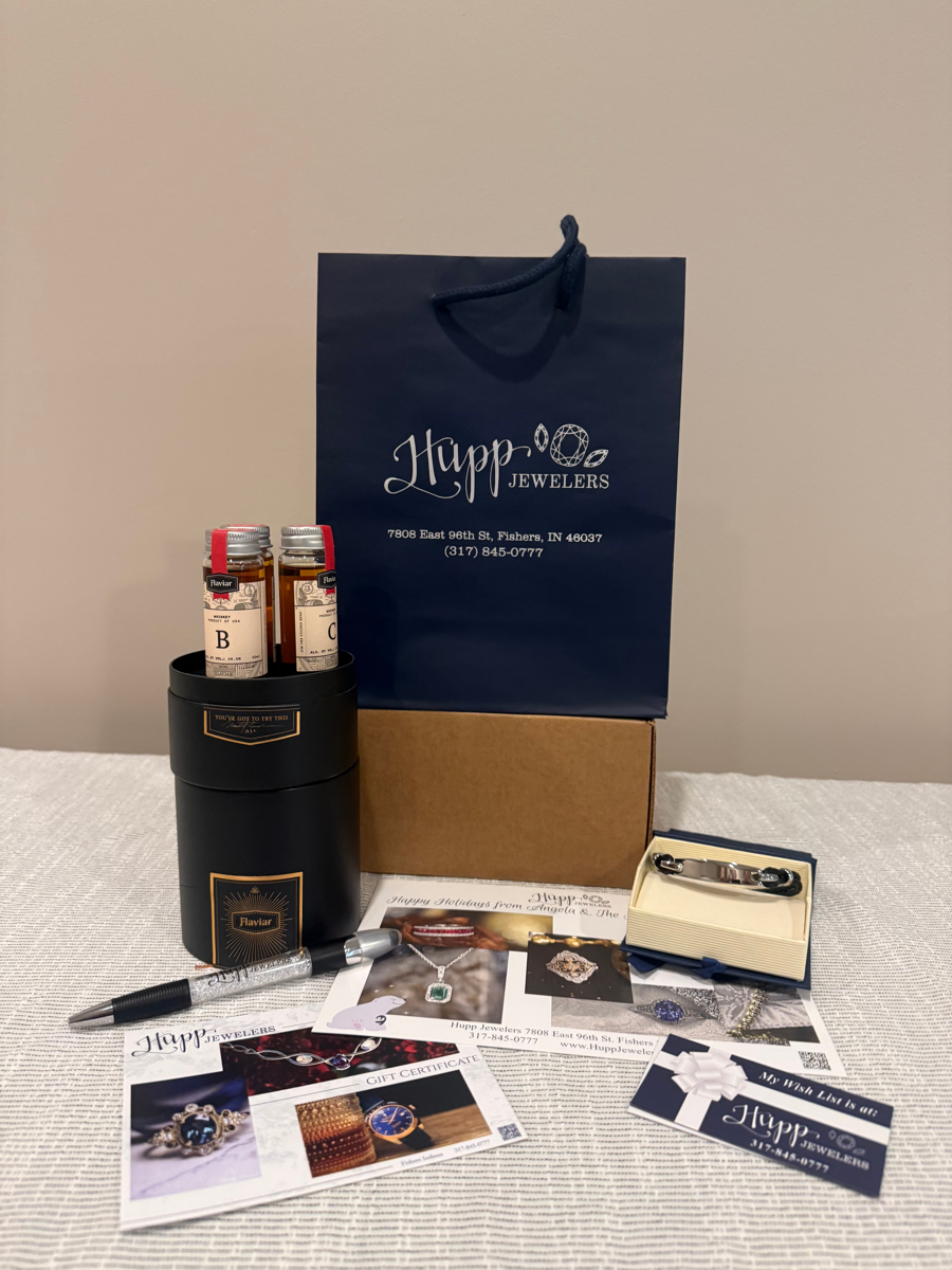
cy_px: 635
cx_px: 476
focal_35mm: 24
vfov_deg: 71.6
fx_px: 880
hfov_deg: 56.8
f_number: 1.78
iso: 320
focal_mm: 6.76
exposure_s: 1/60
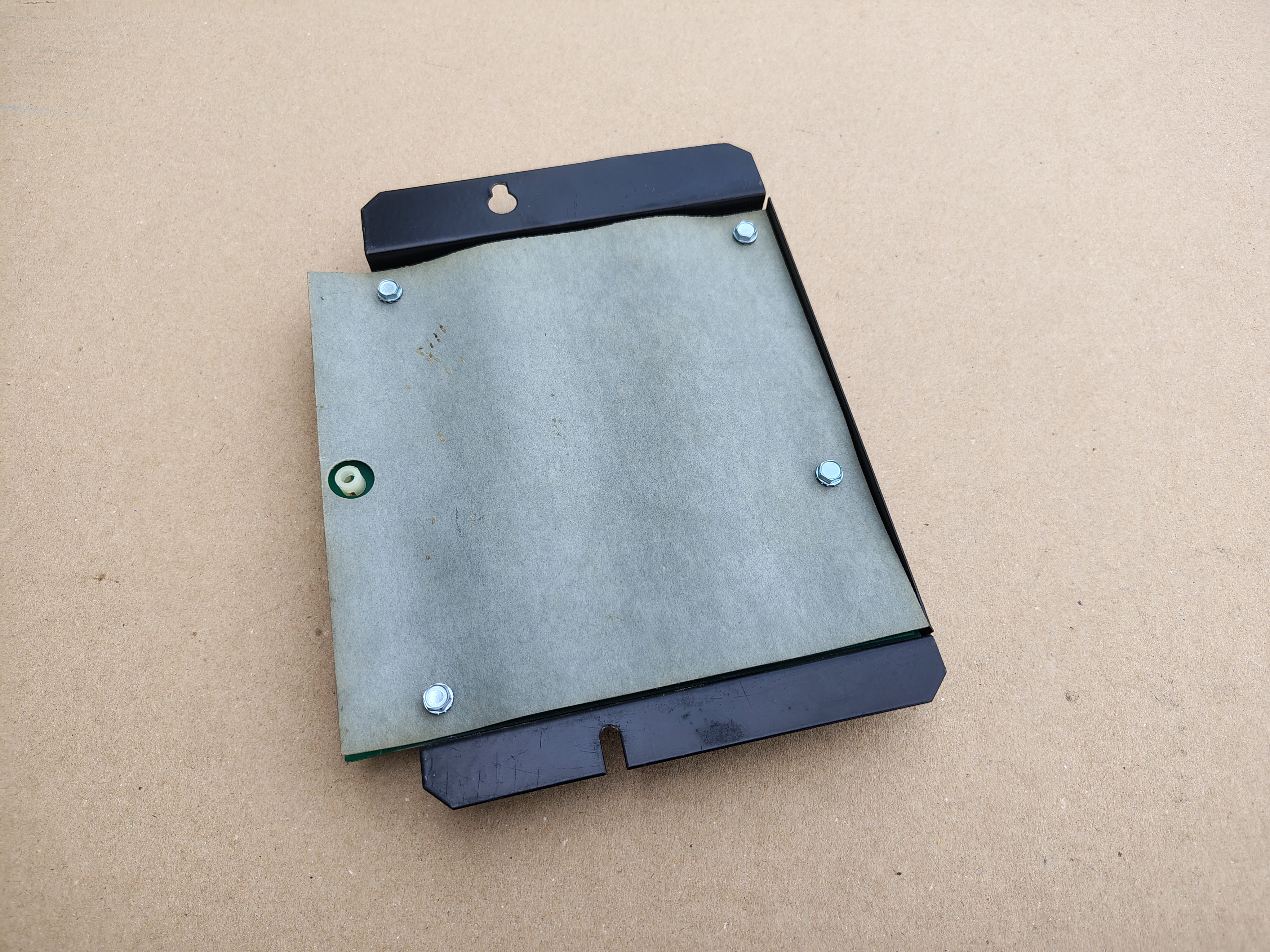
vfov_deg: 56.8
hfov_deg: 71.6
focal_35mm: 24
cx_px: 635
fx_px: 881
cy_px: 476
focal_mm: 5.56
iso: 100
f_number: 1.8
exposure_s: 1/533
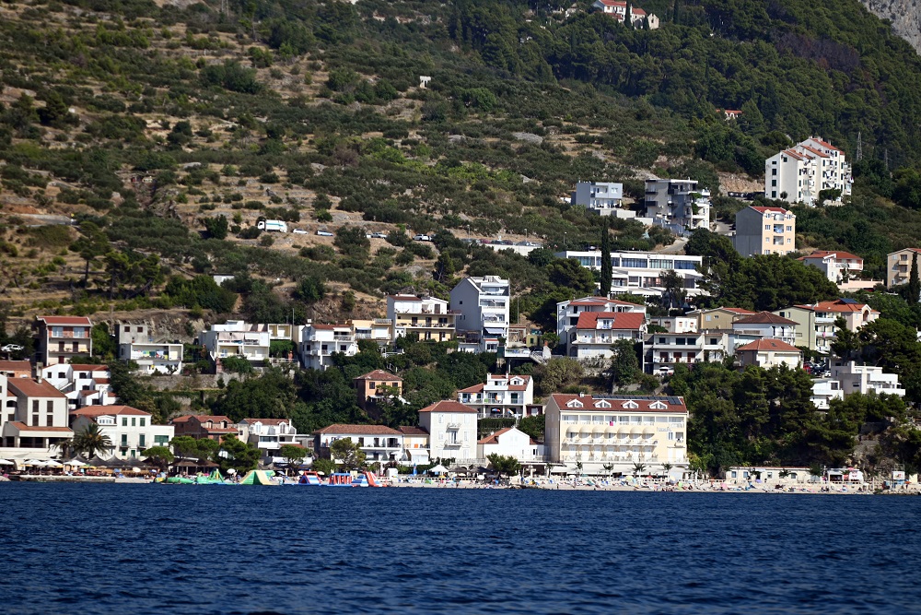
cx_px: 460
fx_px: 7676
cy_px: 308
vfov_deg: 4.6
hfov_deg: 6.9
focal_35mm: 300
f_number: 5.6
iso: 100
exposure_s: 1/640
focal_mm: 300
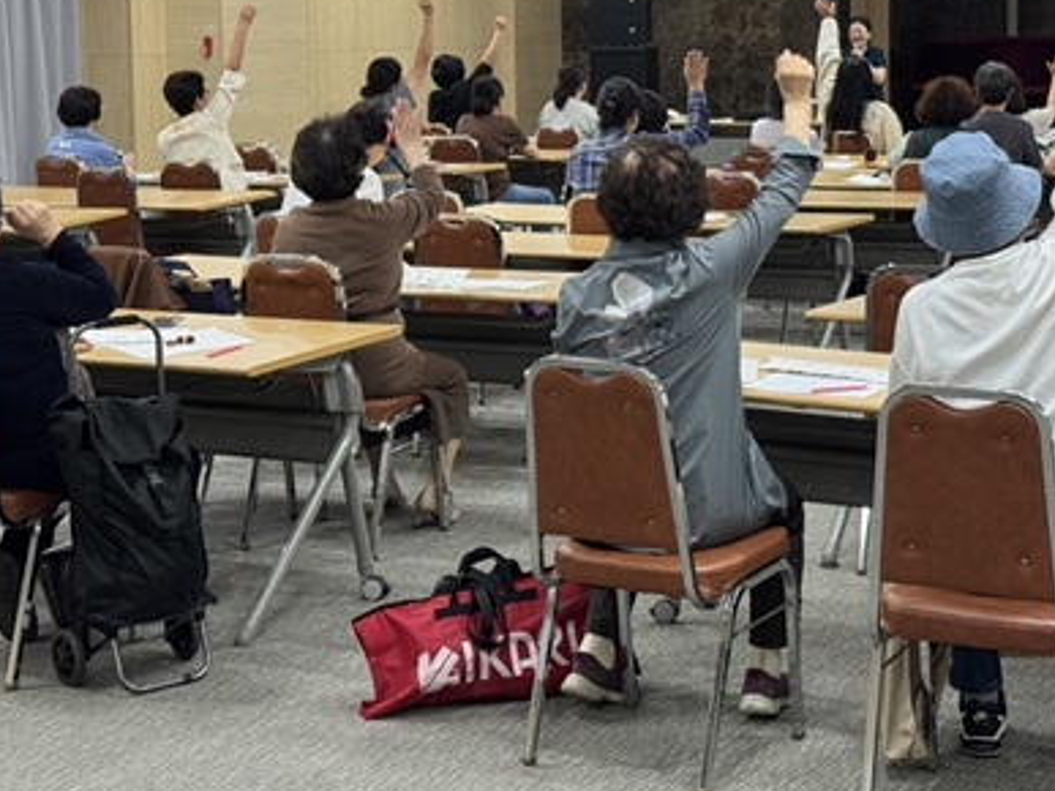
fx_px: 2285
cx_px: 709
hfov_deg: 25.8
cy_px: 184
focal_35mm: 75
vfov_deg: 19.5
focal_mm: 6.76
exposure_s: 1/60
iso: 125
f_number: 1.78
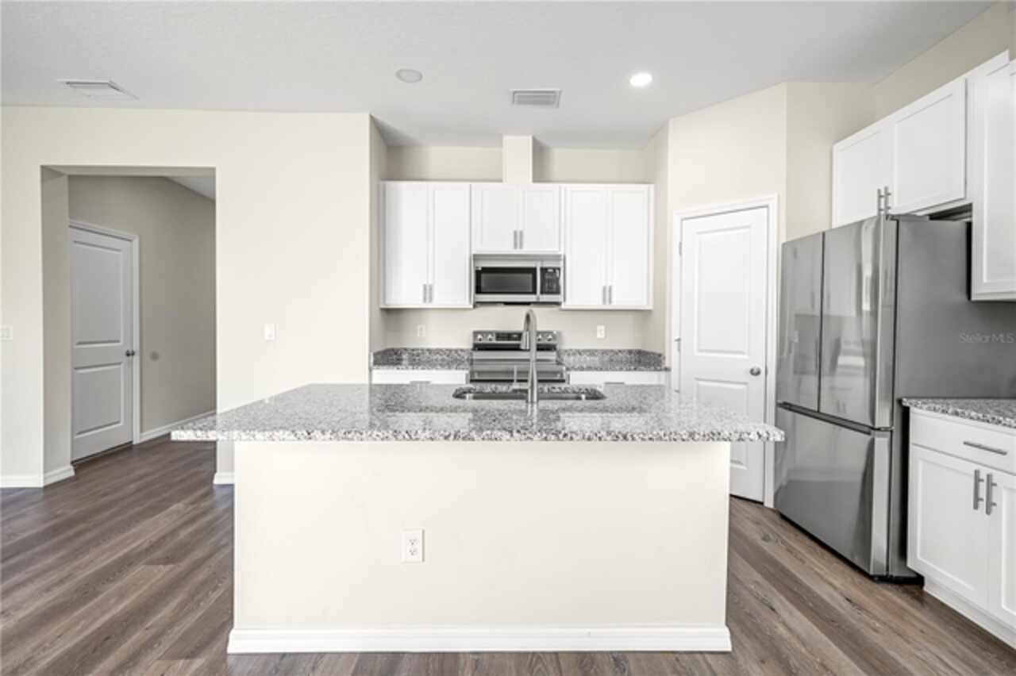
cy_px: 338
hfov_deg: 95.0
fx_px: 465
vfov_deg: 72.0
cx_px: 508
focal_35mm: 16
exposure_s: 1/4
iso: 125
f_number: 9
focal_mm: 16.5
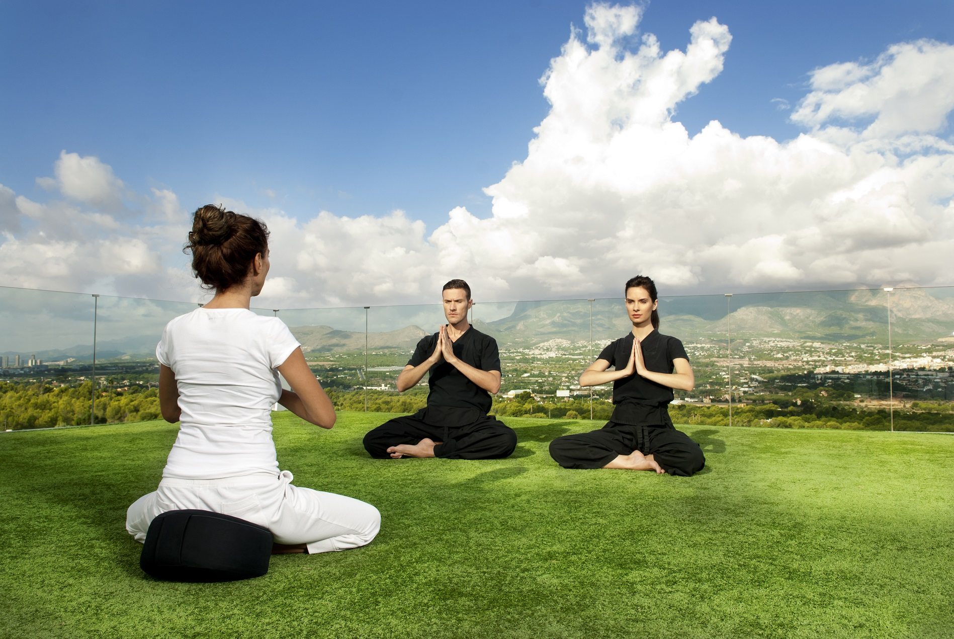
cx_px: 477
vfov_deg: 43.7
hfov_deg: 61.9
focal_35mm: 30
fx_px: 796
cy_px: 320
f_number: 9
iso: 200
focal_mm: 20
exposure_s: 1/250
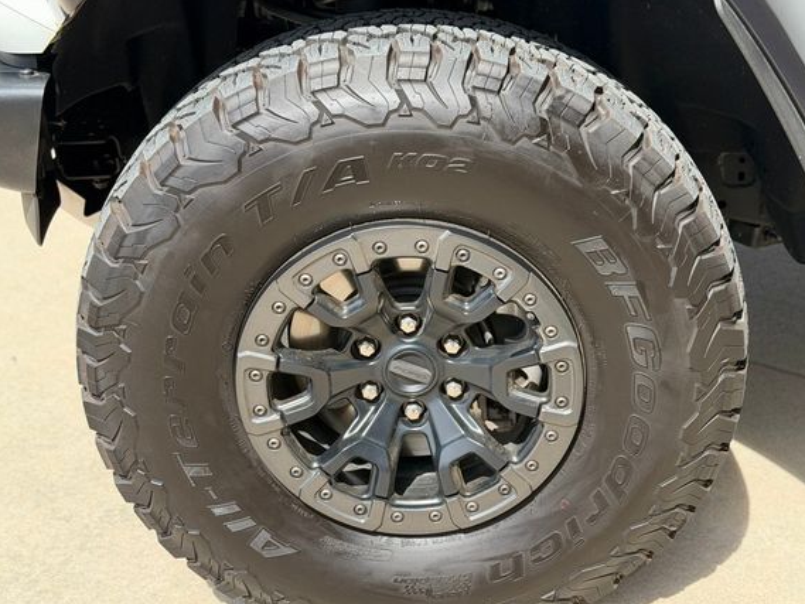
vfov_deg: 27.0
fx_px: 1256
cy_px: 335
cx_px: 426
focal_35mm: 54
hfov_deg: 35.5
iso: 100
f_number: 1.78
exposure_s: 1/1838
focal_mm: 6.76
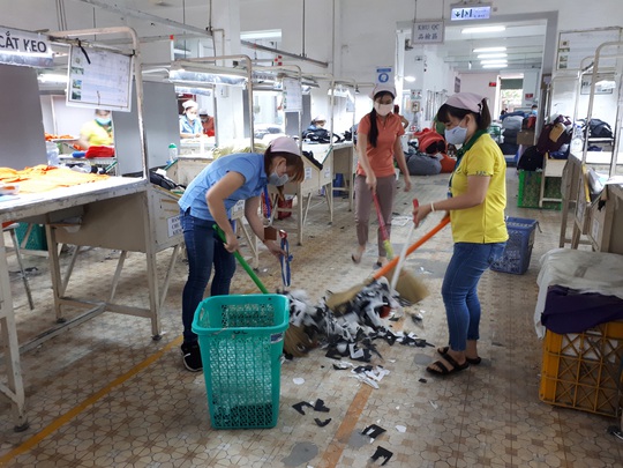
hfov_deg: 65.3
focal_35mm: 27
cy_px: 234
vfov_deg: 51.4
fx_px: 486
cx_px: 312
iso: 160
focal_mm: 3.6
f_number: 1.9
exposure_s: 1/25
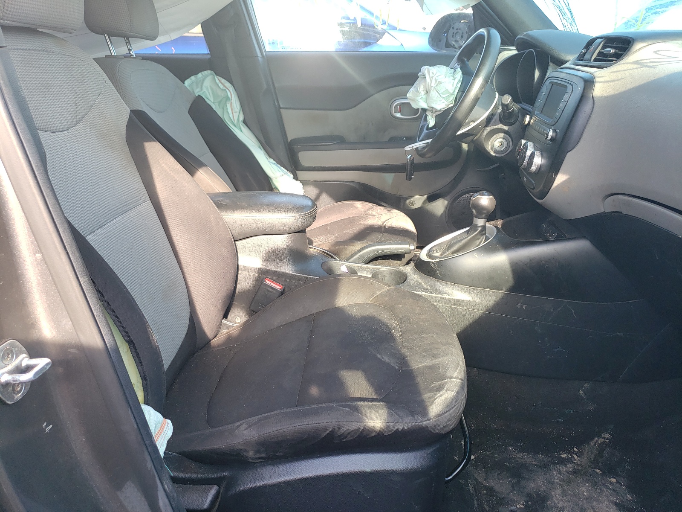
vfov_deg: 53.1
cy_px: 256
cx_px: 341
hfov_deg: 67.3
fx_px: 512
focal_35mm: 26
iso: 50
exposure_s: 1/152
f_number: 1.5
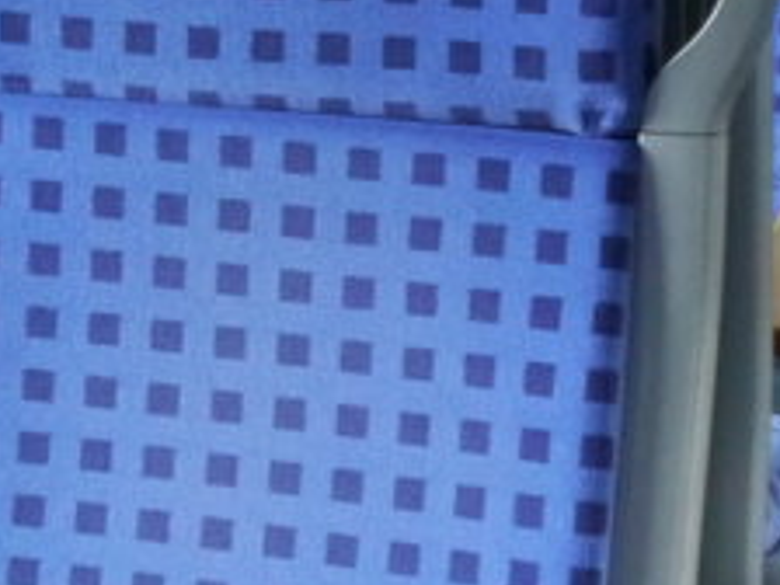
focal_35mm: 214
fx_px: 4822
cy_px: 272
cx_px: -91
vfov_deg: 6.9
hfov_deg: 9.2
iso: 1600
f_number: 4.2
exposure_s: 1/60
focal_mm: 20
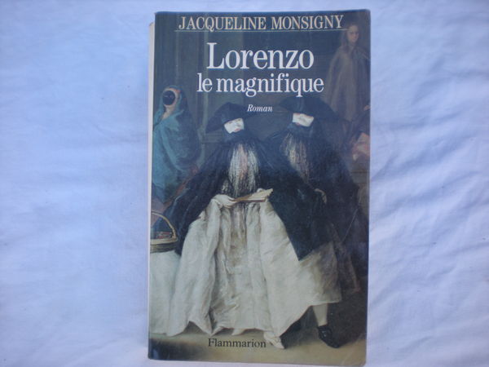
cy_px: 184
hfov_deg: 49.0
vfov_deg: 37.7
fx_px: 537
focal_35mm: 38
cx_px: 244
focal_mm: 6.3
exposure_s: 1/71
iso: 64
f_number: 3.1
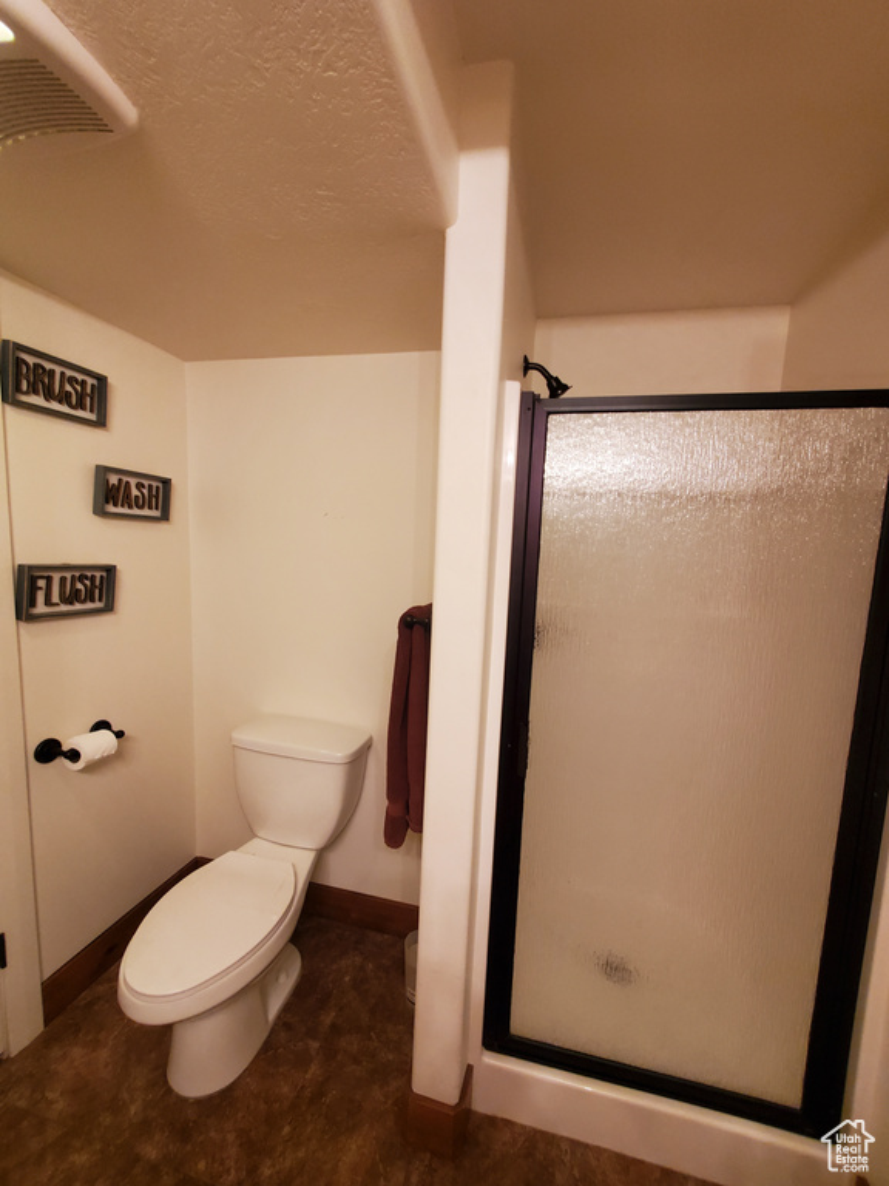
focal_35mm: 13
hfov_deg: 89.9
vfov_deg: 106.2
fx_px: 445
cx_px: 444
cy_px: 593
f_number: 2.2
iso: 320
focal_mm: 1.8
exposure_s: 1/60
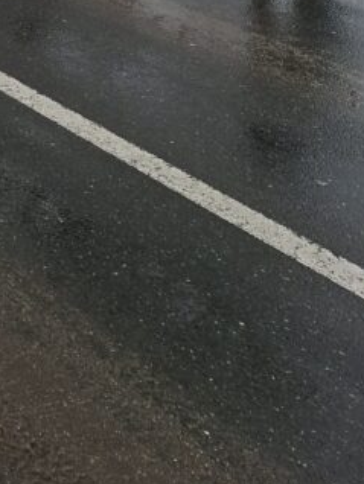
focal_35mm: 74
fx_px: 1036
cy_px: -190
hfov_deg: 18.4
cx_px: -126
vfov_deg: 22.7
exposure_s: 1/512
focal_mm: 5.54
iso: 50
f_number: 1.8
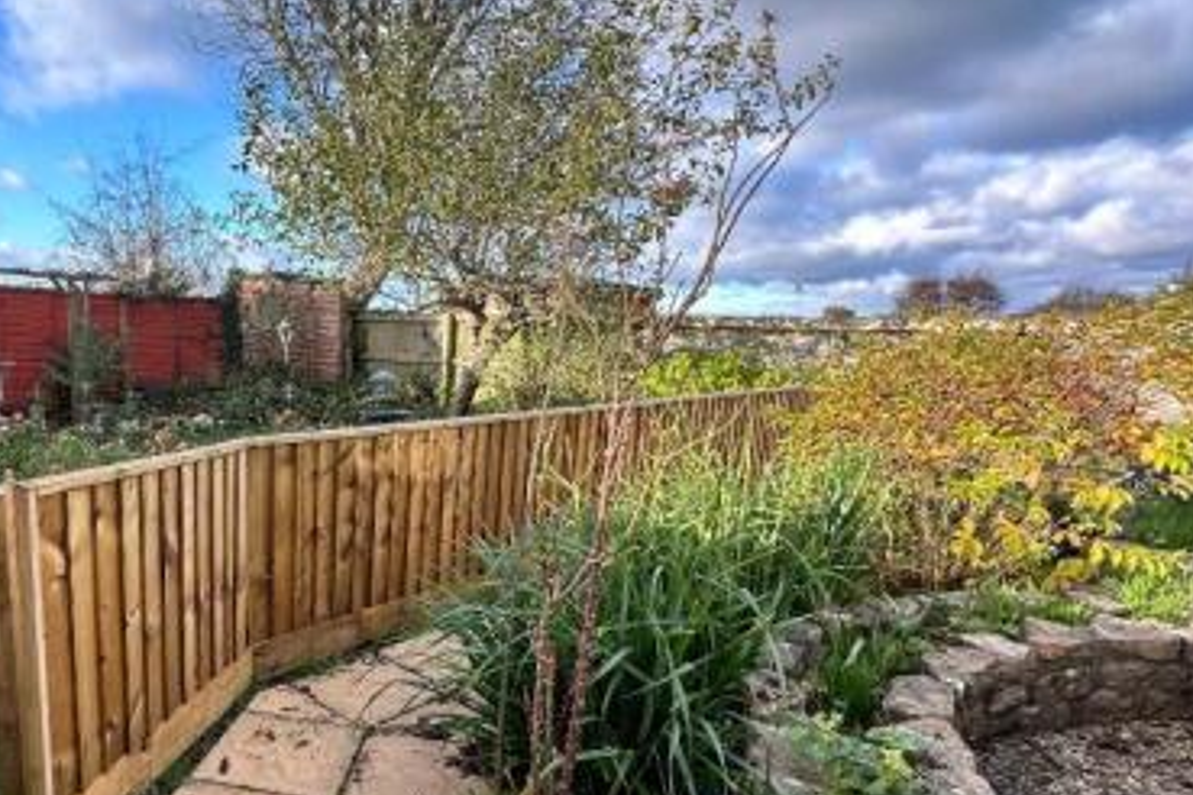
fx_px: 762
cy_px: 483
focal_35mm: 23
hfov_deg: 72.2
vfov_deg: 54.6
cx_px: 338
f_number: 2.2
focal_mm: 2.22
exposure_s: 1/167
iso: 40
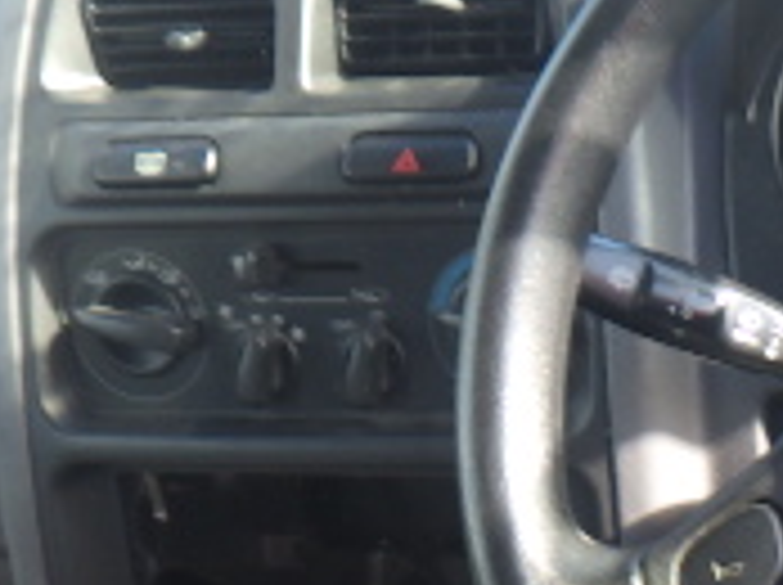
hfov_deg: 18.3
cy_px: 536
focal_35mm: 103
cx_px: 882
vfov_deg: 14.2
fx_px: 2327
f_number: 3.5
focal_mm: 5
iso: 125
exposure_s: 1/100
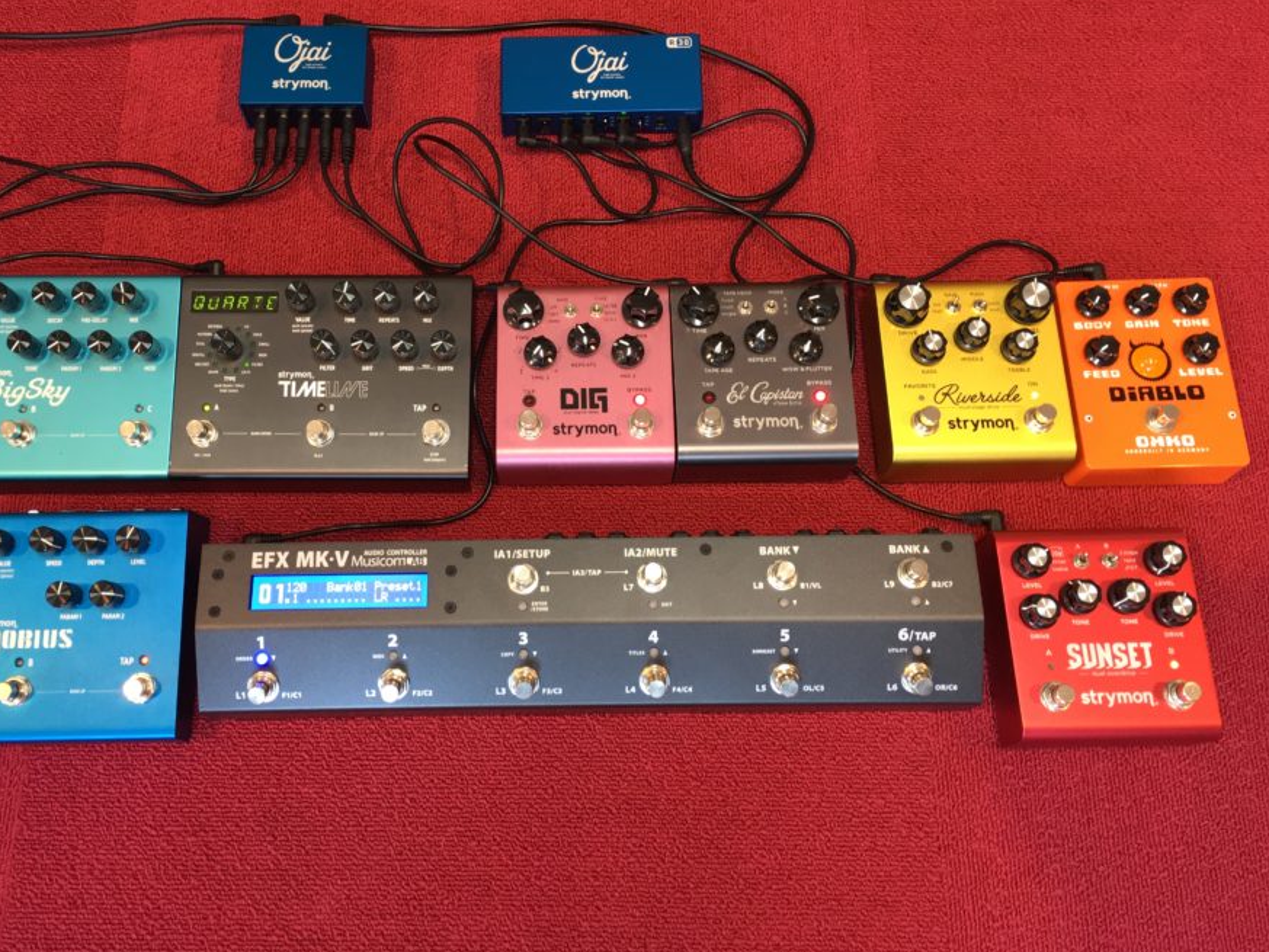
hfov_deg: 53.8
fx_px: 1247
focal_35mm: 34
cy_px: 414
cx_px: 555
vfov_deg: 41.7
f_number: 2.2
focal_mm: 4.15
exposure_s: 1/30
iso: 100
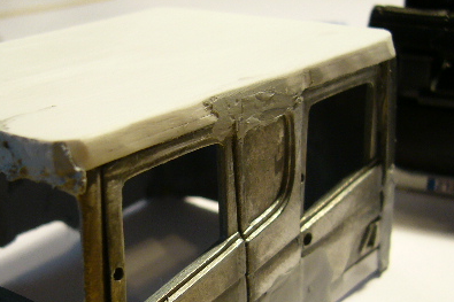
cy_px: 233
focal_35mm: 59
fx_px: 744
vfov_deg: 22.7
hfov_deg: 33.7
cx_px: 155
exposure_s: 1/15
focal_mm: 5.8
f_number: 2.8
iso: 100
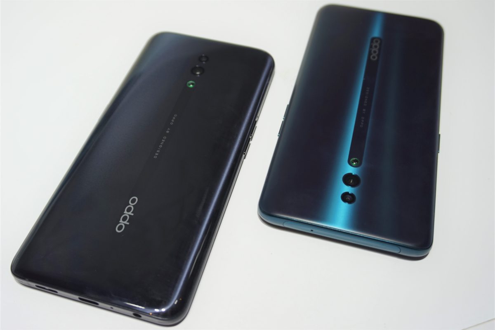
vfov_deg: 39.9
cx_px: 248
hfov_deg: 57.2
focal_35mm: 33
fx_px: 454
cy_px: 165
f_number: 4.5
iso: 100
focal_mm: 22
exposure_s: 1/60
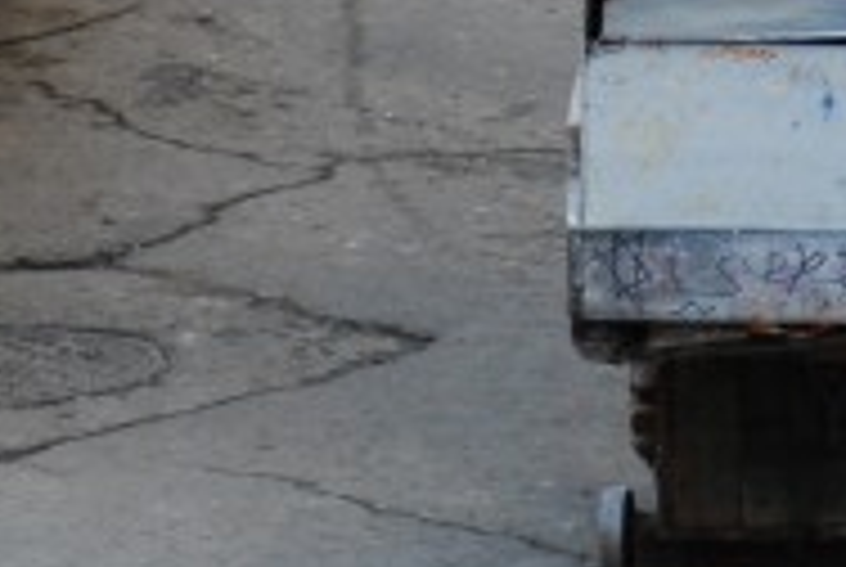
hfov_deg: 2.8
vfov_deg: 1.9
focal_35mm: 740
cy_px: -115
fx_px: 17417
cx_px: 860
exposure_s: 1/400
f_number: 6.3
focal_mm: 116
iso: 800
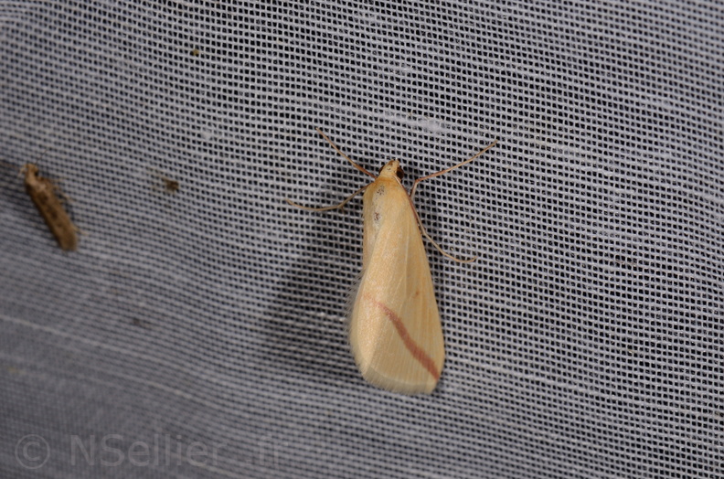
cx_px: 362
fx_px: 2558
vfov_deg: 10.7
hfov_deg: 16.1
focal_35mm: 128
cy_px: 240
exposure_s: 1/60
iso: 100
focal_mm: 85
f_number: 25
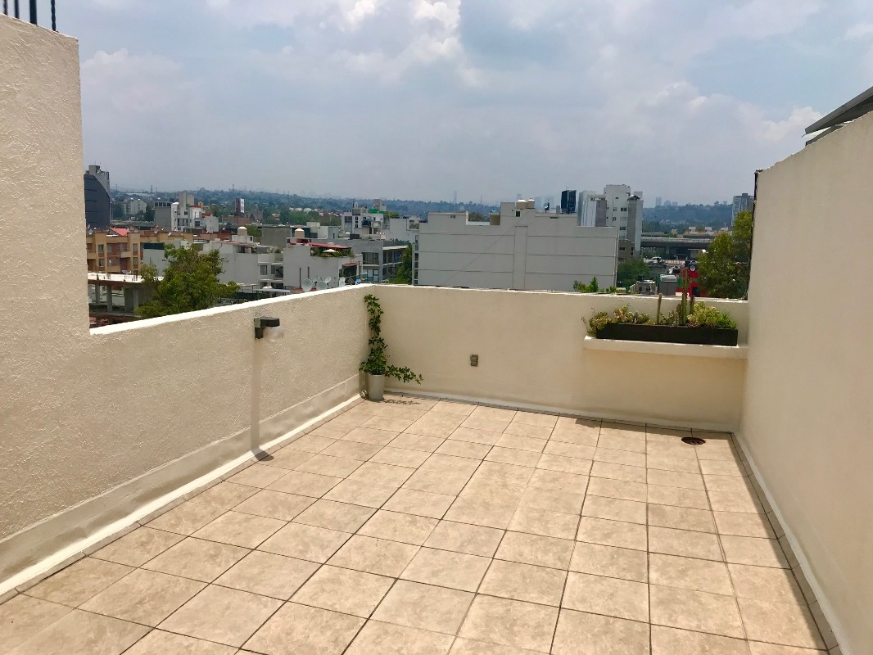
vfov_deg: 49.8
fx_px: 706
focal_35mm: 28
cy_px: 328
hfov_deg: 63.4
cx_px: 436
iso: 20
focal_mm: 3.99
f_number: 1.8
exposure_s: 1/5051
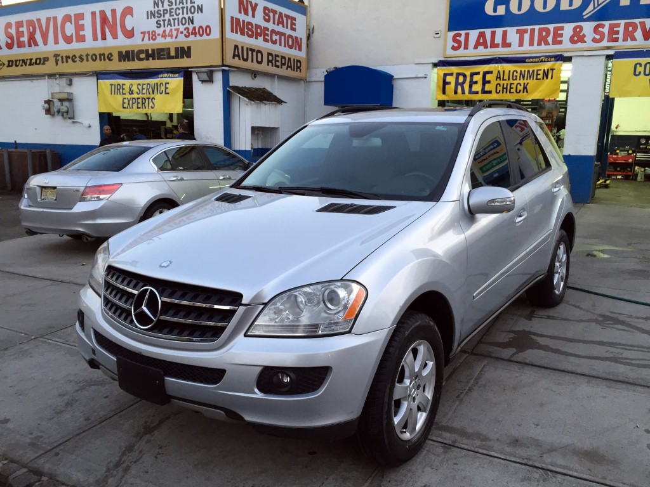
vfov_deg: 48.2
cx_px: 325
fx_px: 545
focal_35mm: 29
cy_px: 244
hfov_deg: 61.7
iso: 64
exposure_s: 1/30
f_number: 2.2
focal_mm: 4.15
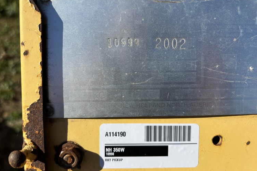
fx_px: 207
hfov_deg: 63.7
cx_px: 131
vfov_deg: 44.9
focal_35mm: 29
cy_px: 85
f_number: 1.6
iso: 50
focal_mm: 5.96
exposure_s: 1/3311
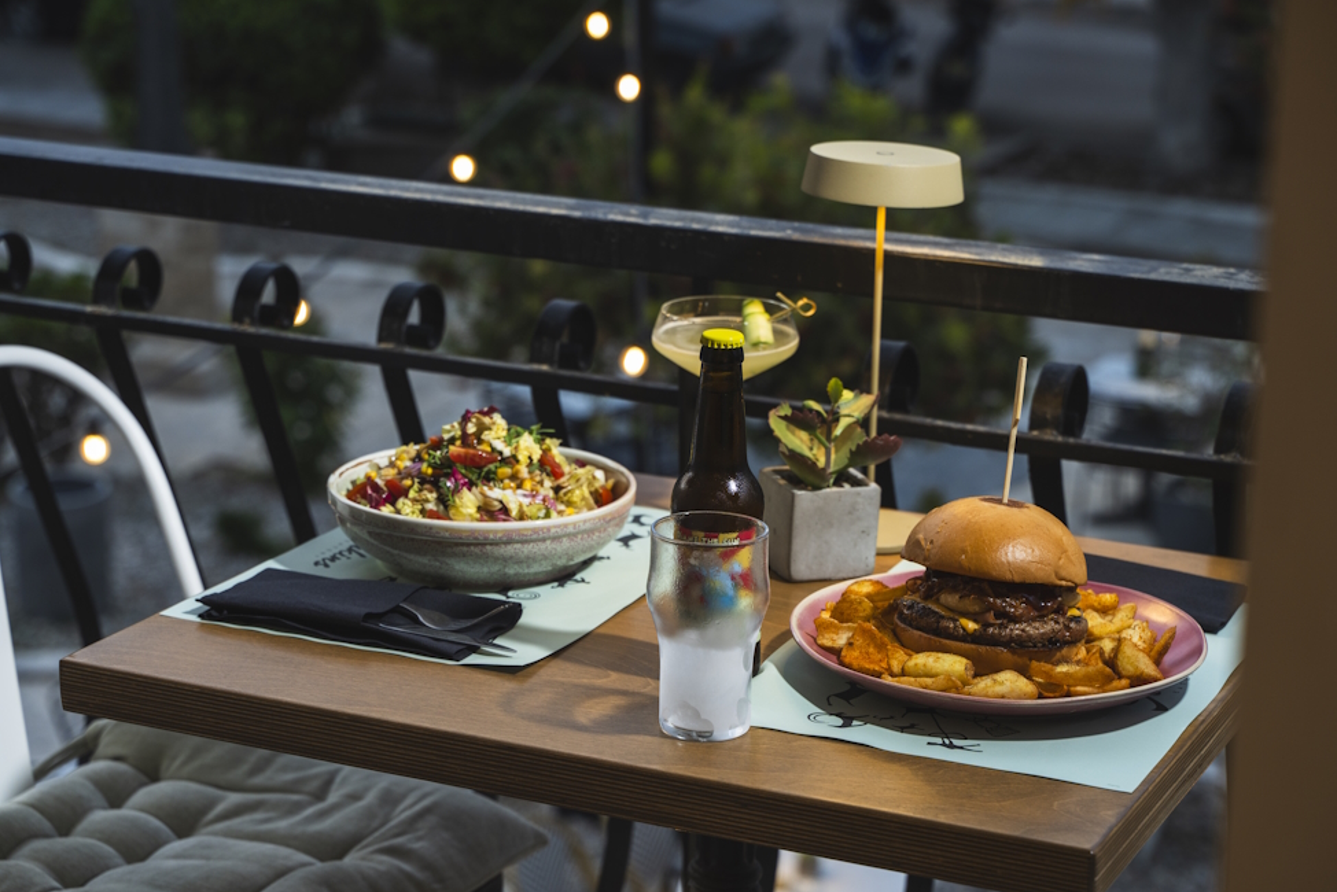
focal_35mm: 77
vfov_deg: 17.7
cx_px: 653
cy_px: 445
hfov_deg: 26.3
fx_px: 2860
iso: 400
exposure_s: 1/160
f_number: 5.6
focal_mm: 75
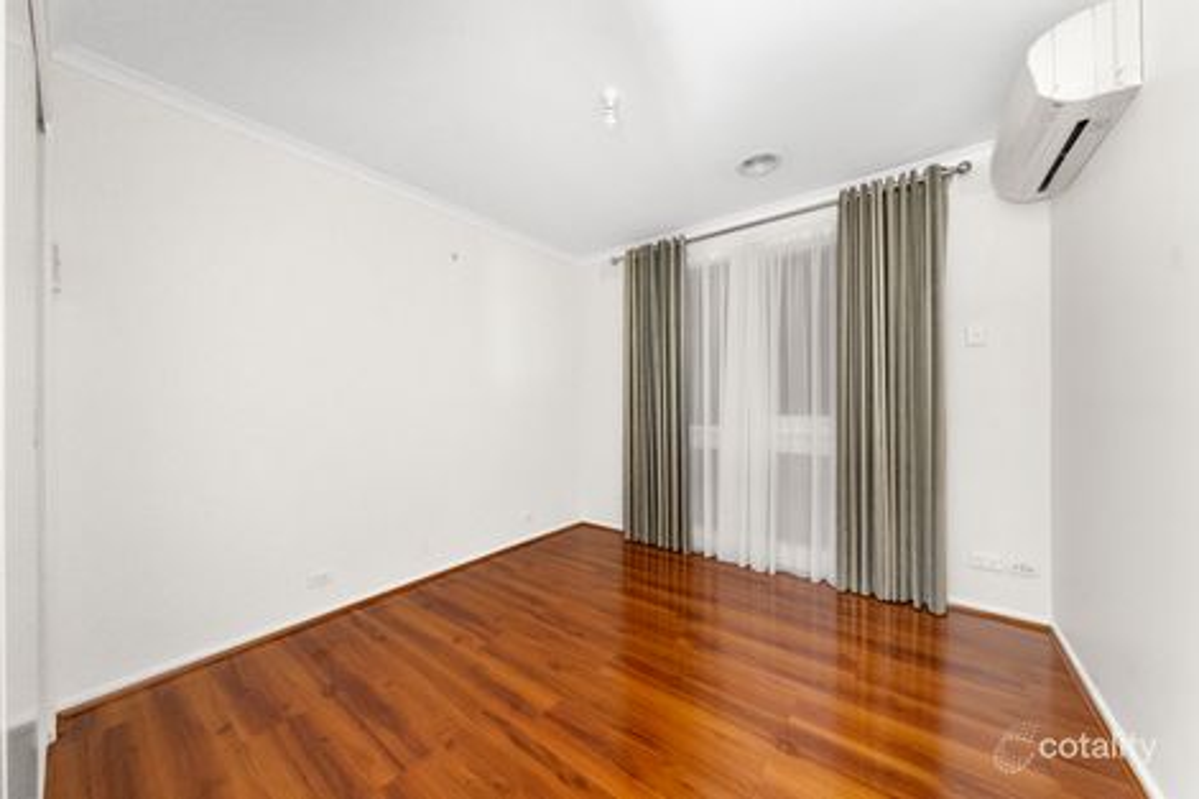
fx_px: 400
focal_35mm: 12
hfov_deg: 112.6
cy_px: 400
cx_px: 600
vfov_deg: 90.0
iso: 640
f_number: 7.1
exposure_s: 1/20
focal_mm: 12
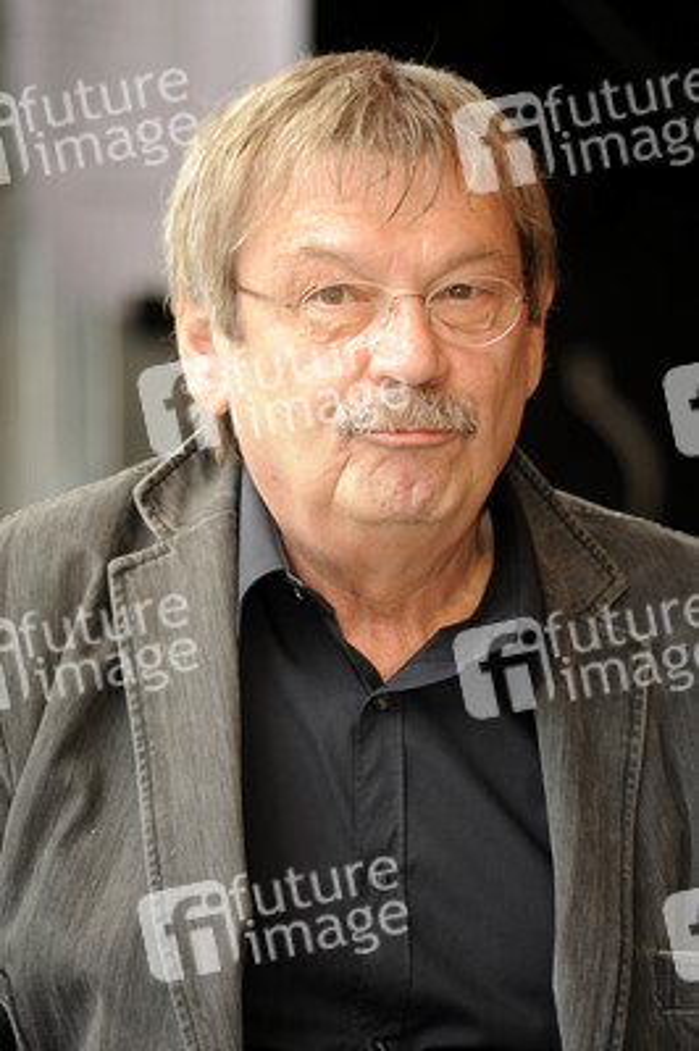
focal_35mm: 300
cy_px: 526
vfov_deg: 6.9
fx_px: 8752
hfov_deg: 4.6
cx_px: 350
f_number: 6.3
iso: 500
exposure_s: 1/125
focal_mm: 300
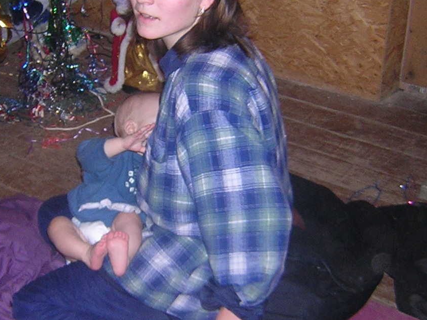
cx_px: 178
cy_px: 167
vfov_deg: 21.6
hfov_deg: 28.5
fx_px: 839
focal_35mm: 68
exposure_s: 1/60.1
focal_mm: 4.7
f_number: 2.6
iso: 239
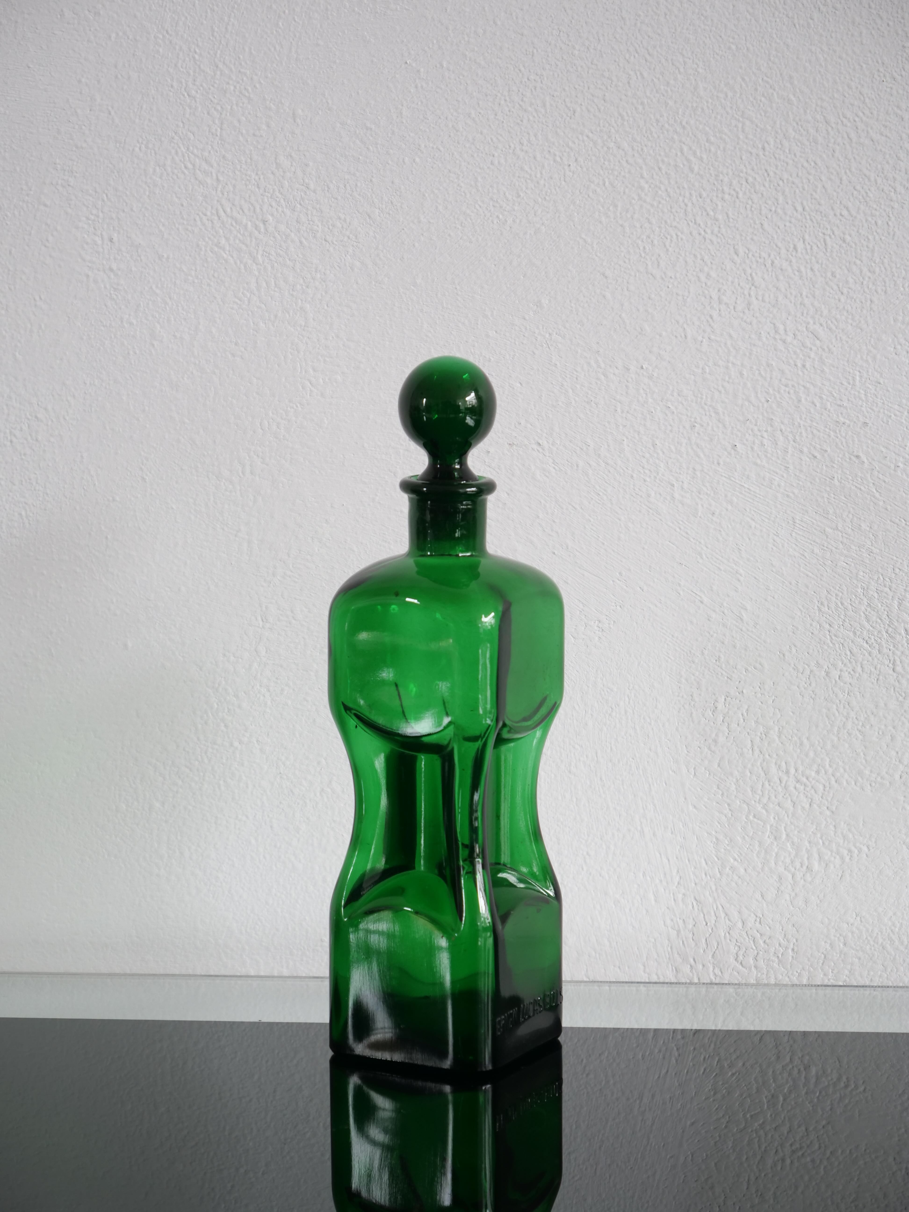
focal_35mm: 108
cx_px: 454
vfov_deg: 18.2
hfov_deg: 13.7
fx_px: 3781
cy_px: 606
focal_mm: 54
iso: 400
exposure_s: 1/13
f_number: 4
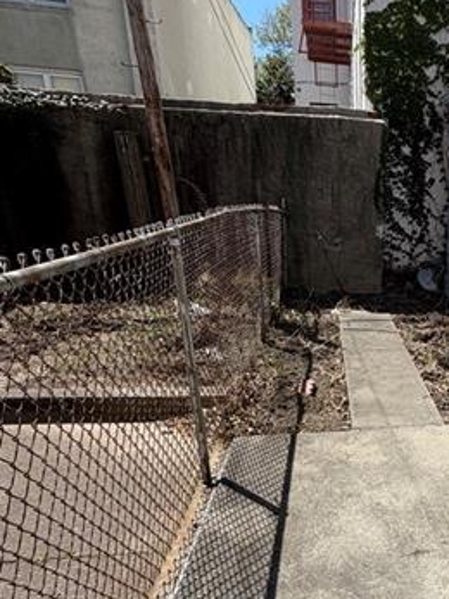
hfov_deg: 40.2
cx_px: 442
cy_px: 423
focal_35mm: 31
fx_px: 536
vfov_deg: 56.4
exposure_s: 1/820
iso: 20
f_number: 2.2
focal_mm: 2.22
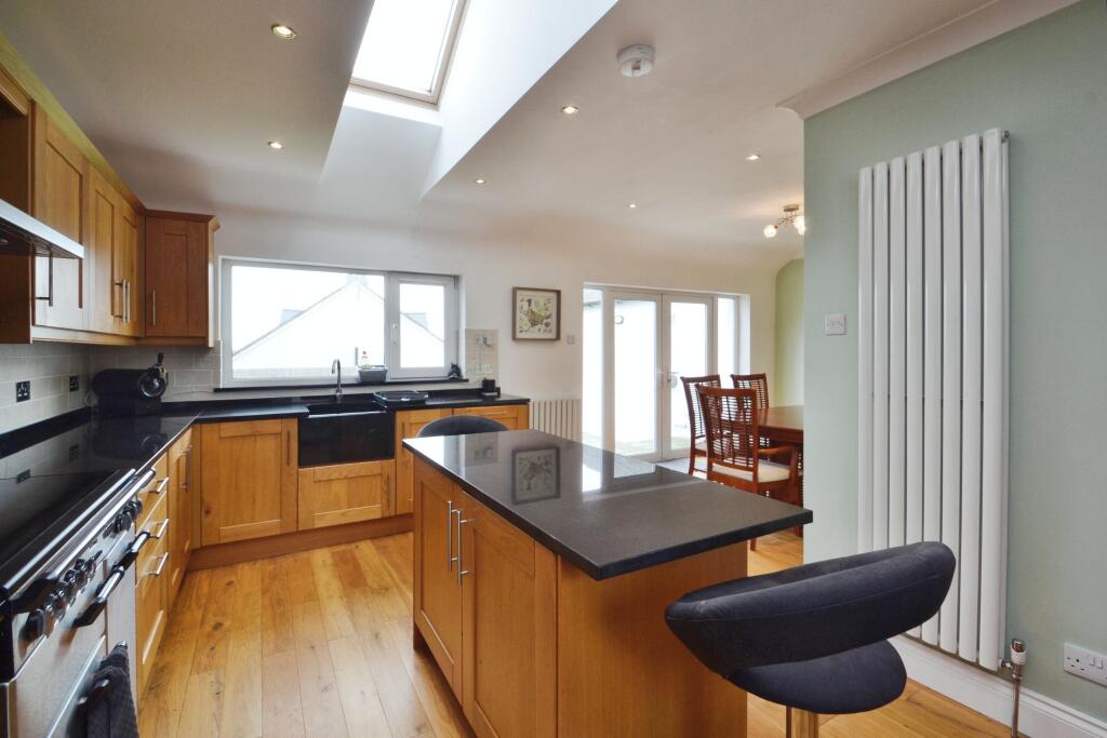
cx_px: 554
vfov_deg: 77.3
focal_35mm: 15
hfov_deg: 100.4
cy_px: 369
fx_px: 461
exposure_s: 1/15
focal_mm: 10
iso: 200
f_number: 9
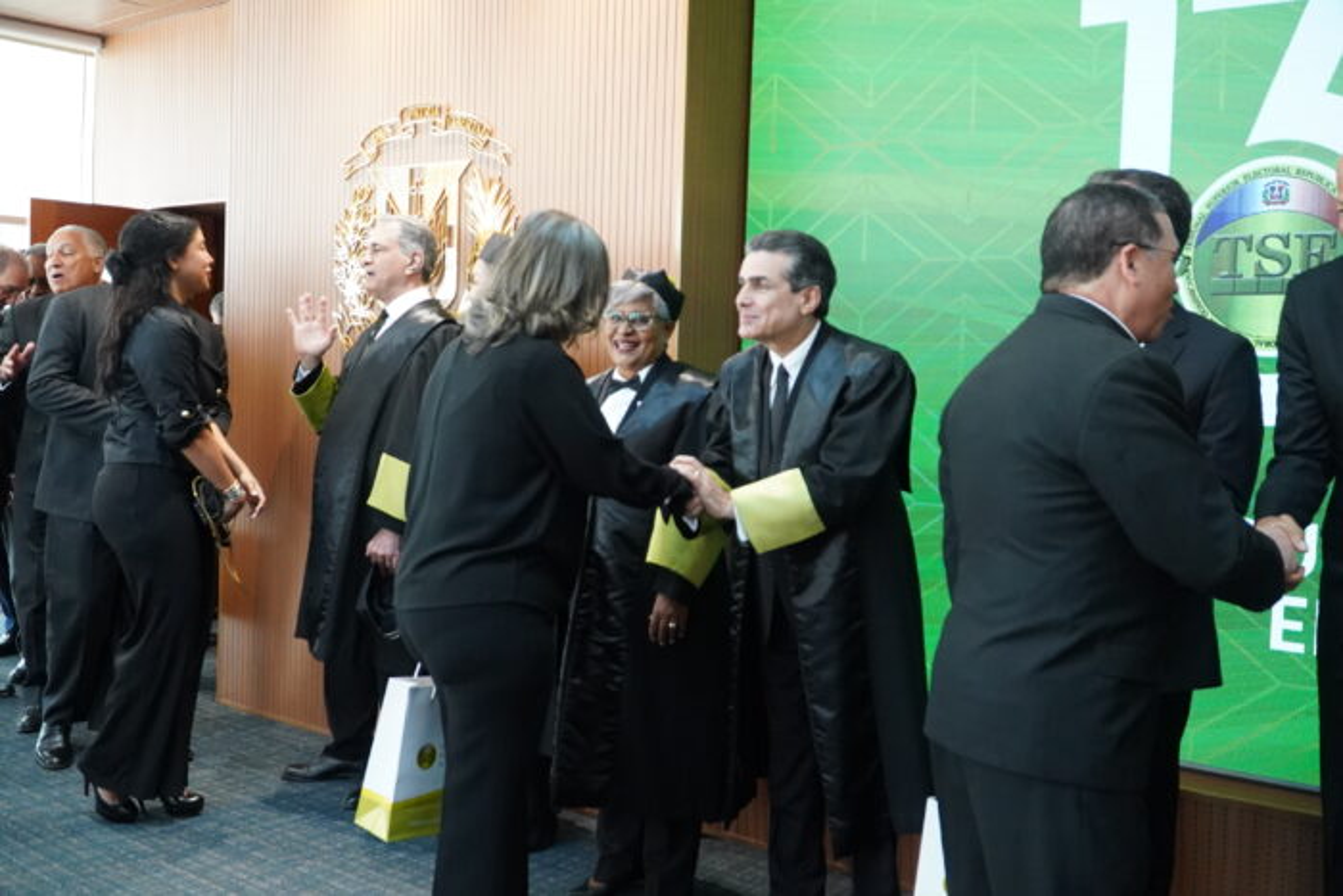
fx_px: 1157
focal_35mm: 31
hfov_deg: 60.3
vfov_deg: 42.3
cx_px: 672
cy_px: 448
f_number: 4.5
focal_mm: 21
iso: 5000
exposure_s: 1/250
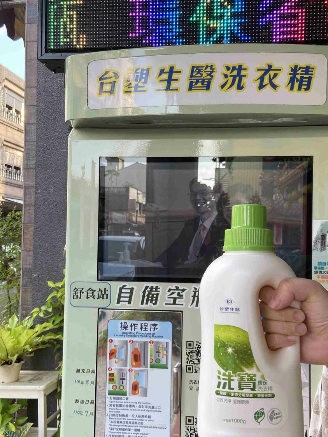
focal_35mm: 37
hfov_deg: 38.6
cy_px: 227
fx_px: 467
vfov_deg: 50.1
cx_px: 190
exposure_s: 1/153
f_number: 1.8
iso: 32
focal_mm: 4.25
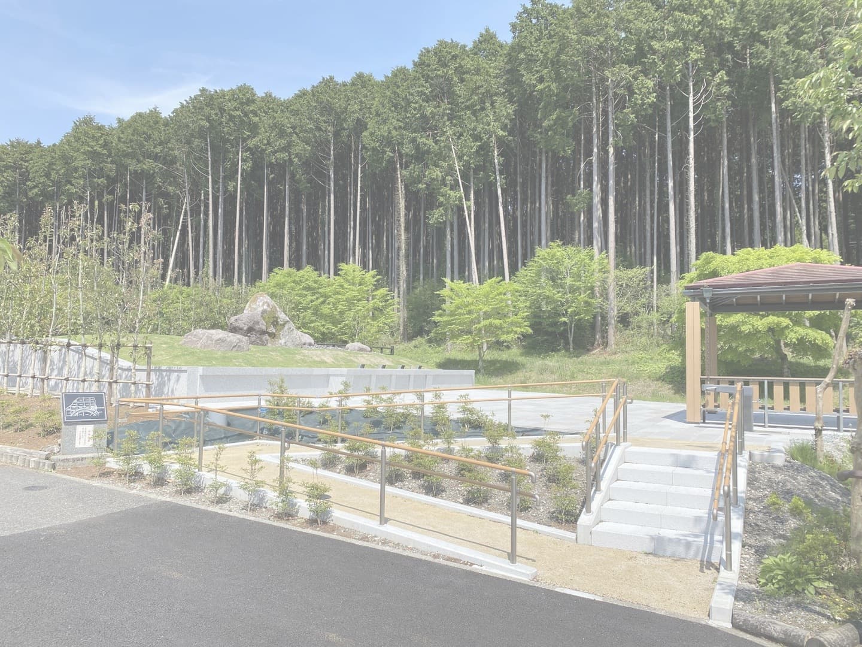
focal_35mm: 26
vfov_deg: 53.1
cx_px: 431
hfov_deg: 67.3
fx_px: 647
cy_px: 324
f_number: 1.8
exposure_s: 1/1996
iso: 32
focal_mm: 4.25
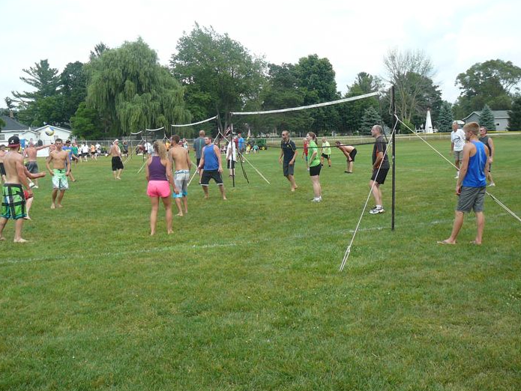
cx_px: 253
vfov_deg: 35.2
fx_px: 617
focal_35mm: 41
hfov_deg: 45.7
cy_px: 188
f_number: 3
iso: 80
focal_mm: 5.6
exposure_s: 1/500
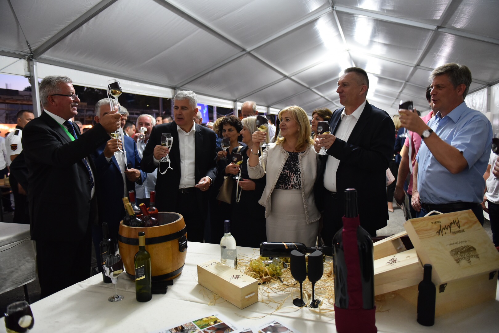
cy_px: 166
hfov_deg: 73.7
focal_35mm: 24
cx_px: 250
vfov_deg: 53.1
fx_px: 333
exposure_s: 1/60
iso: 2500
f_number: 2.8
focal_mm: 24
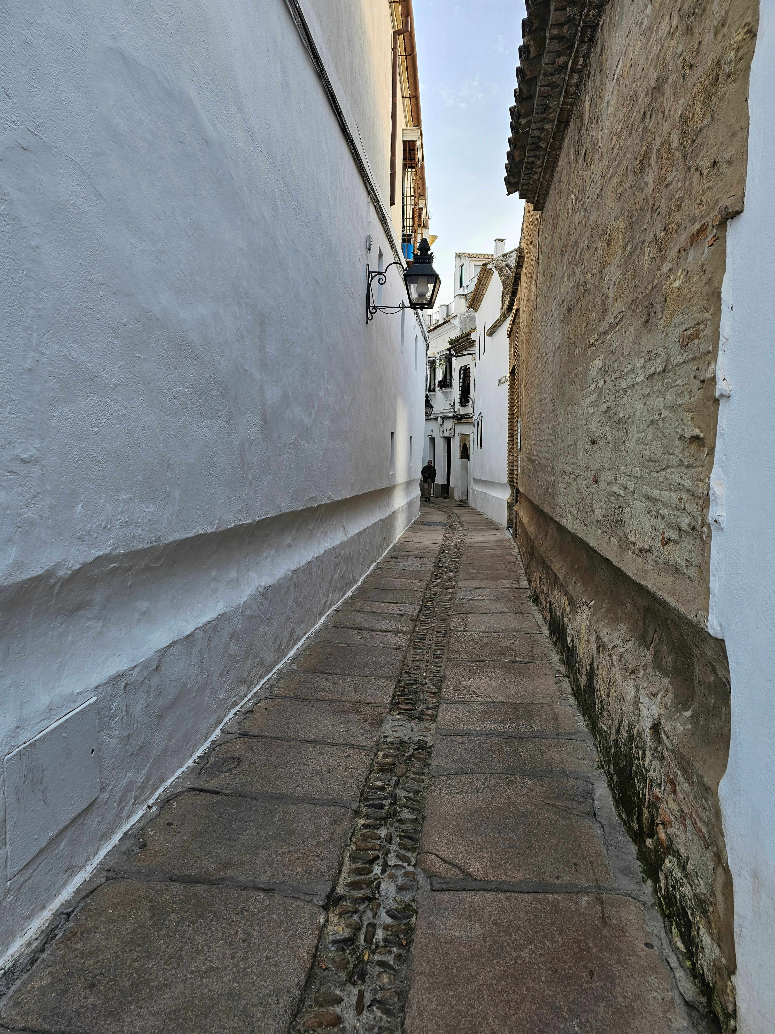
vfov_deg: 73.9
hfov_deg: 58.9
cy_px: 517
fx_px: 687
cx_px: 388
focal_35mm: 23
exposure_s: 1/120
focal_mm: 6.3
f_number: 1.7
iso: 40
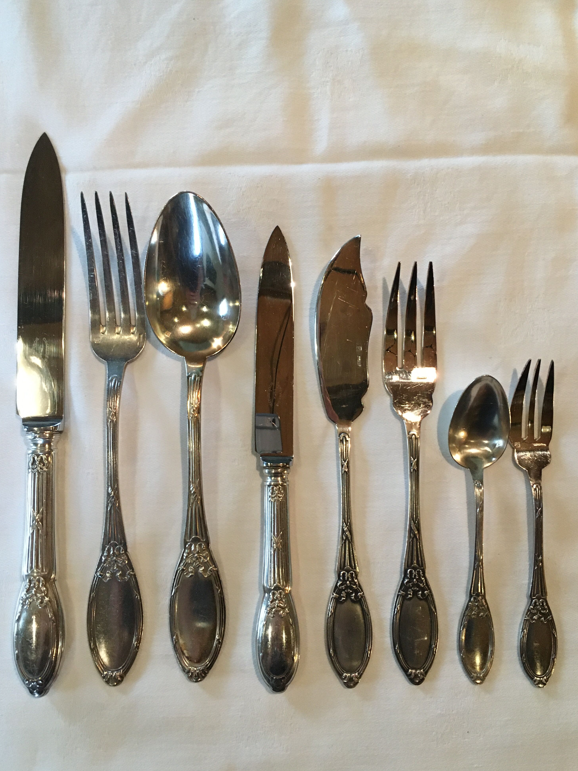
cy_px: 380
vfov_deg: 60.0
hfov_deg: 46.8
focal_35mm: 30
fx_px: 668
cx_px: 290
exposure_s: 1/25
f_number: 2.2
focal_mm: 4.15
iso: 200
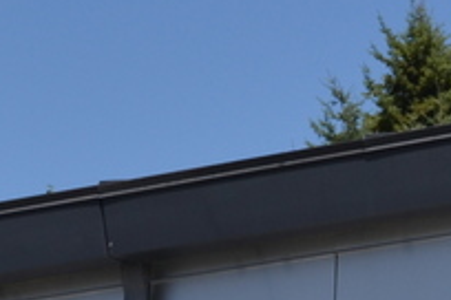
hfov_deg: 5.8
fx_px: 4422
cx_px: 758
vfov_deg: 3.8
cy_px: 640
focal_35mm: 353
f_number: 8
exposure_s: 1/250
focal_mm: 40
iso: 100
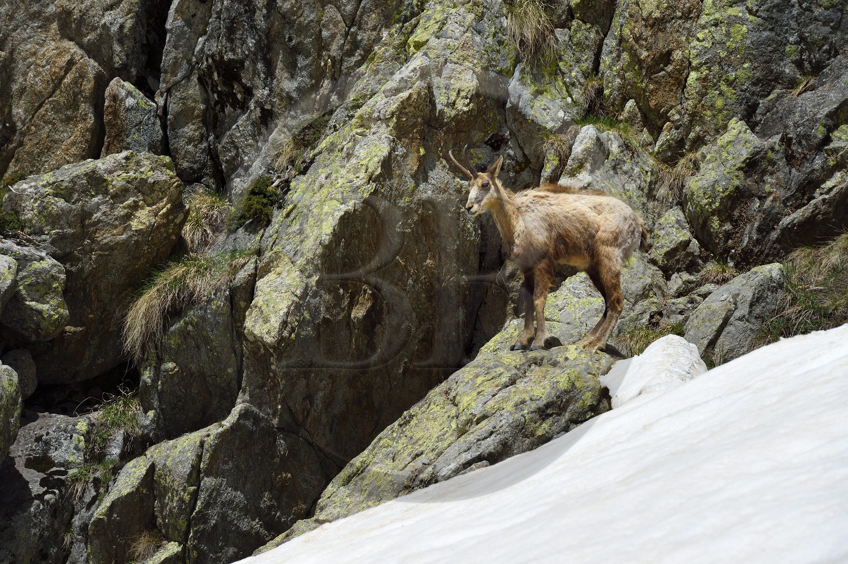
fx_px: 4707
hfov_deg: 10.3
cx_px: 424
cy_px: 282
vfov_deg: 6.9
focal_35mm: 200
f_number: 13
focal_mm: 200
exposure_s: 1/800
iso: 400
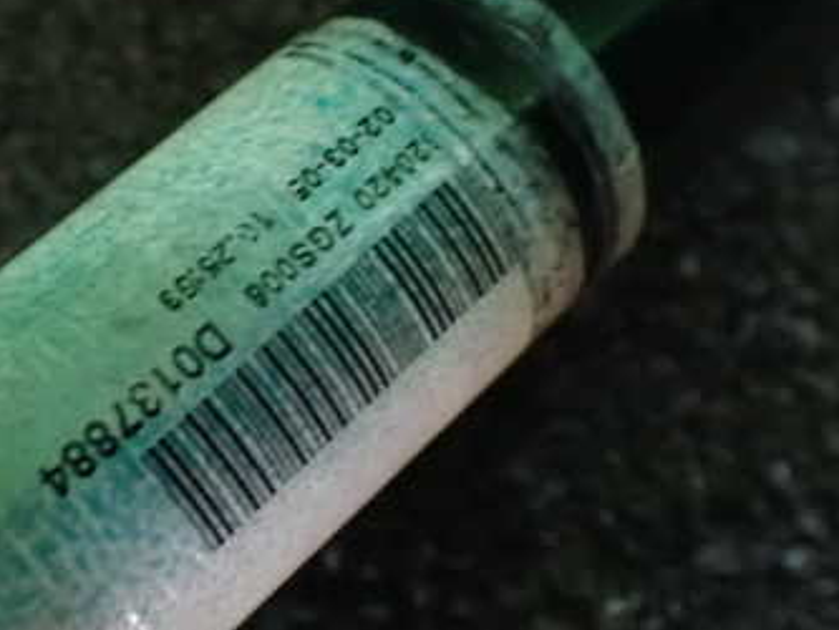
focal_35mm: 54
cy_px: 270
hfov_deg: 34.9
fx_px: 1309
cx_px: 227
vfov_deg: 27.0
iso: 1600
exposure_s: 1/25
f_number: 2.3
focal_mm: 5.4
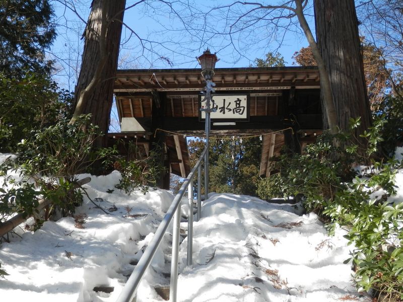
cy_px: 151
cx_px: 202
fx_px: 524
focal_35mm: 45
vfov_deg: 32.2
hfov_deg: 42.1
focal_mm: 8
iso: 80
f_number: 3.8
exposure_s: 1/250
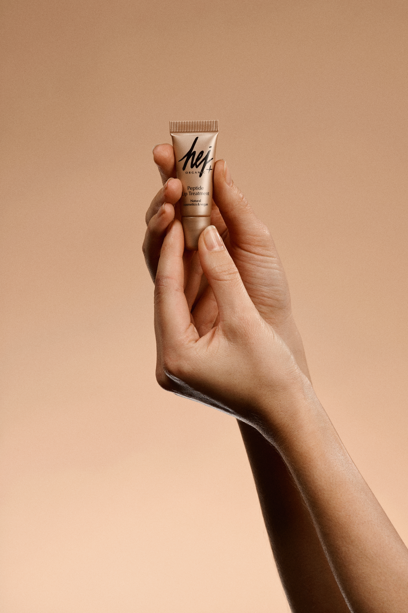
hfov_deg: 11.4
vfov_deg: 17.1
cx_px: 204
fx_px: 2040
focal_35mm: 120
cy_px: 306
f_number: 11
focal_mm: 120
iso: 80
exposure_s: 1/200
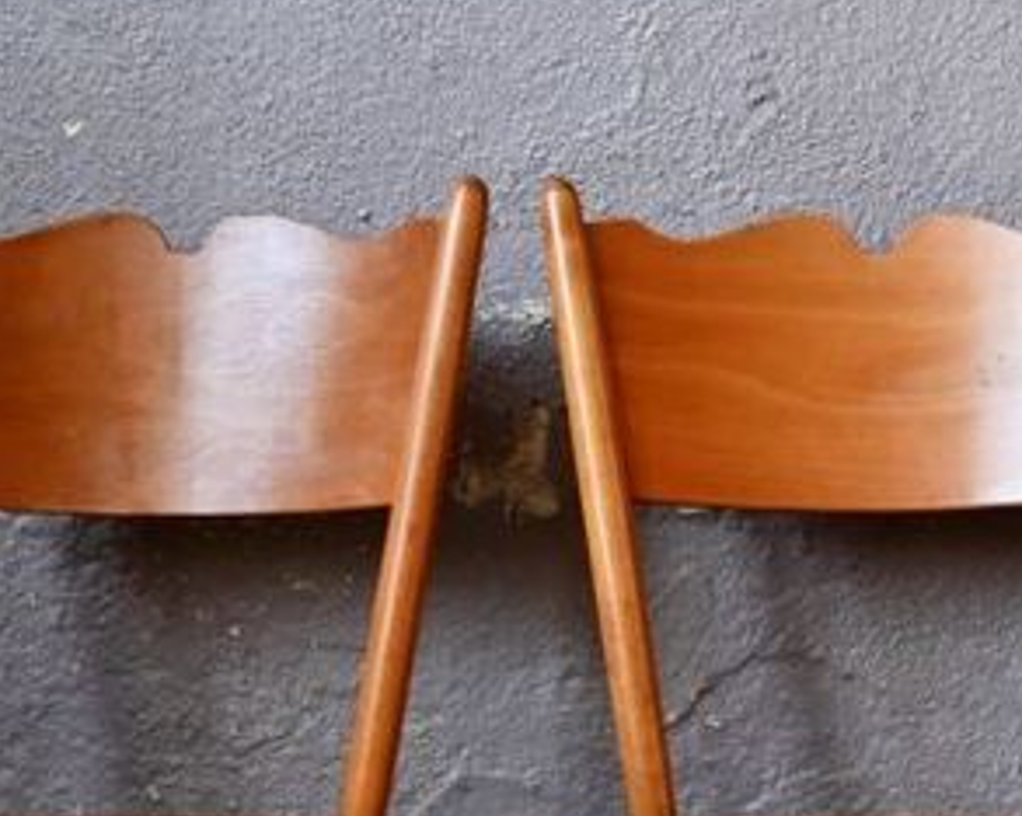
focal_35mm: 111
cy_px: 893
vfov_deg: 13.6
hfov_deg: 16.7
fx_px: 3343
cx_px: 1179
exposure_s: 1/40
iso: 640
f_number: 4
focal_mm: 34.5
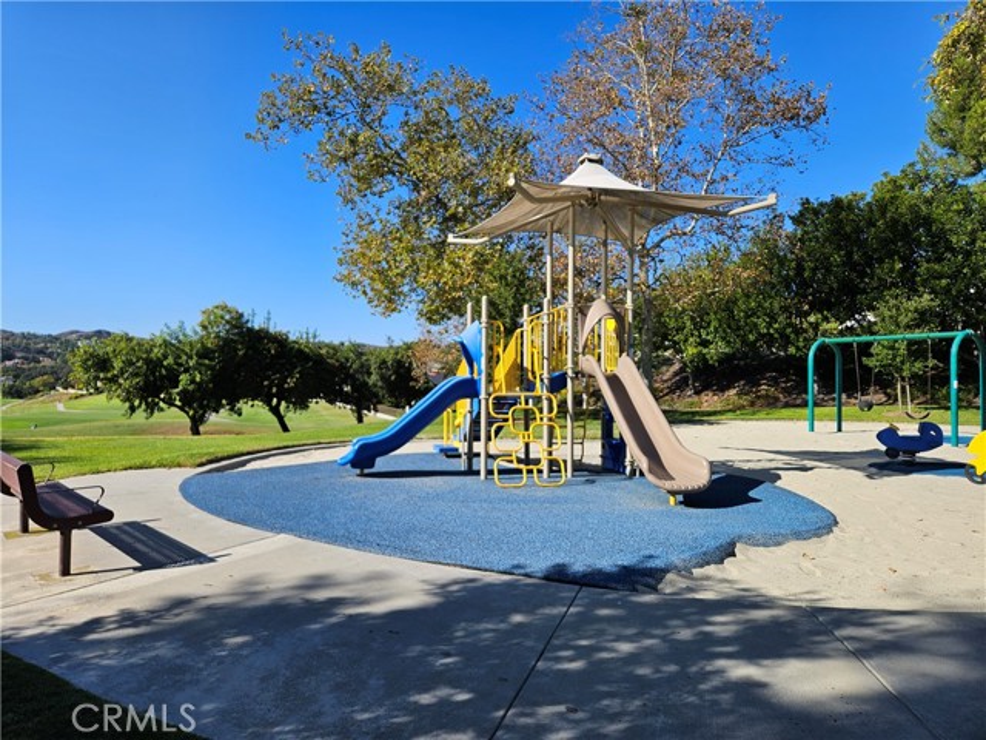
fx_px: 655
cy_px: 370
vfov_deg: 58.9
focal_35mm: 23
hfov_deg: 73.9
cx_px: 493
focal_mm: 5.4
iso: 25
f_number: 1.8
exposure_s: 1/1704
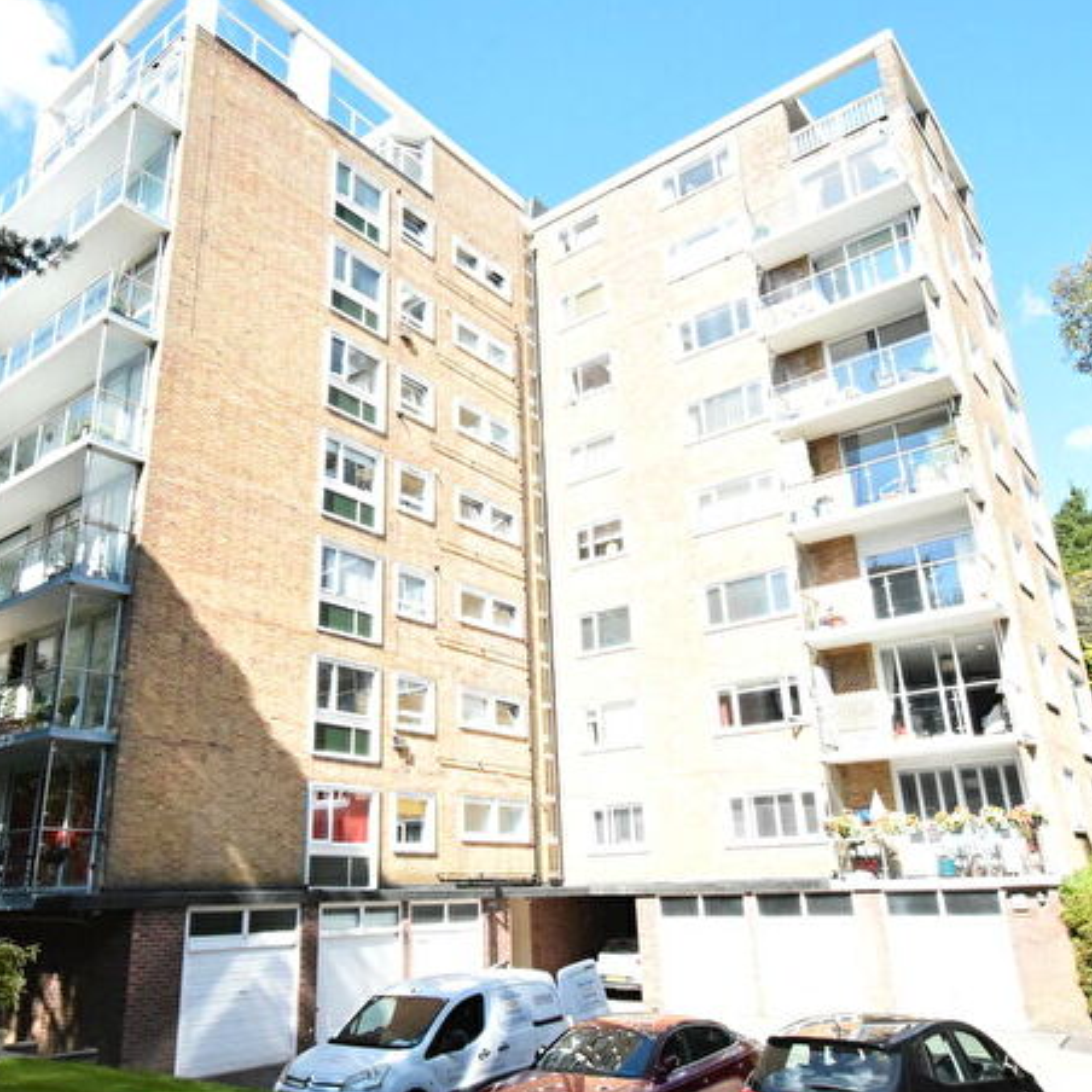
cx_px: 486
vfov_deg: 61.6
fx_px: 916
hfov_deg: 61.4
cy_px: 545
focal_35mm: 26
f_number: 16
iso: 6400
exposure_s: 1/800
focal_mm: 13
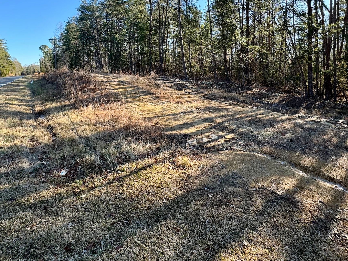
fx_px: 211
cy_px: 84
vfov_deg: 61.7
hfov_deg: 78.9
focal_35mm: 21
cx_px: 185
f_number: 2.2
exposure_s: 1/187
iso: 40
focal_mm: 2.22
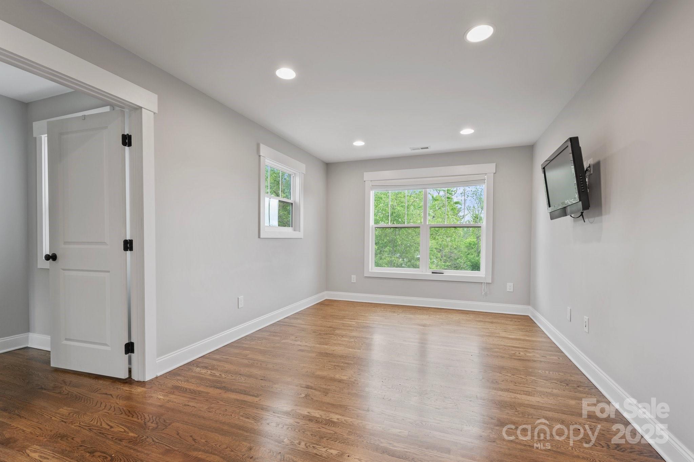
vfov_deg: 75.4
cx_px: 347
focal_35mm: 16
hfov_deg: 98.6
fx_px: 299
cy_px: 231
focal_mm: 15.5
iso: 200
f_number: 8
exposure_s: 1/15
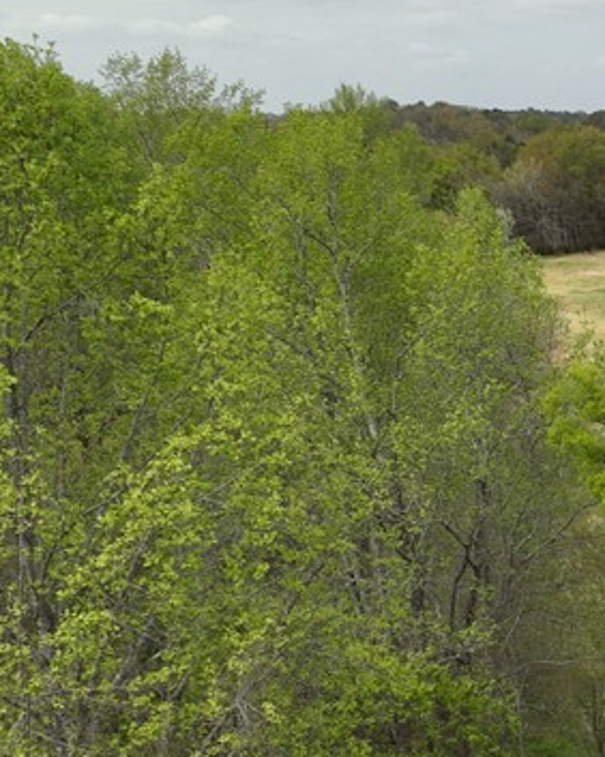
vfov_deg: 27.3
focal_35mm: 68
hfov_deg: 19.0
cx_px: 976
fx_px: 1523
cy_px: 625
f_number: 2.8
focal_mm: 12.29
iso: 100
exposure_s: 1/200
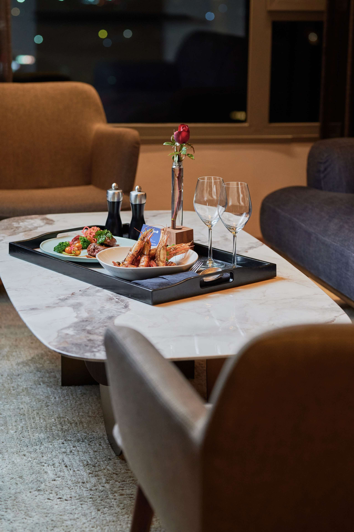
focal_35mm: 85
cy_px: 266
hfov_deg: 16.0
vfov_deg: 23.9
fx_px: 1255
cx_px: 177
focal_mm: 85
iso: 800
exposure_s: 1/100
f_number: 3.5
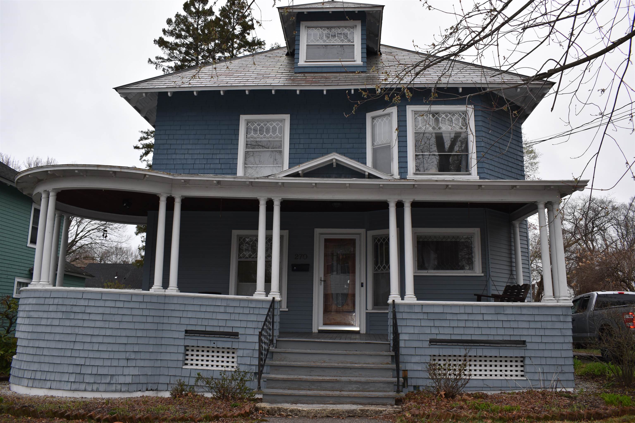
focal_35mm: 30
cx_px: 318
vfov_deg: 43.6
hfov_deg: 61.9
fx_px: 529
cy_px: 212
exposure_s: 1/160
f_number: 6.3
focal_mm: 20
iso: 100
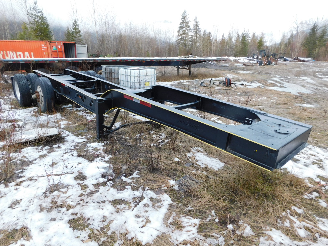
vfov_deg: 58.9
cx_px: 164
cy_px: 123
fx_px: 218
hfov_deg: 73.9
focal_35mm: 23
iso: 125
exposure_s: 1/80
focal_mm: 4
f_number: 3
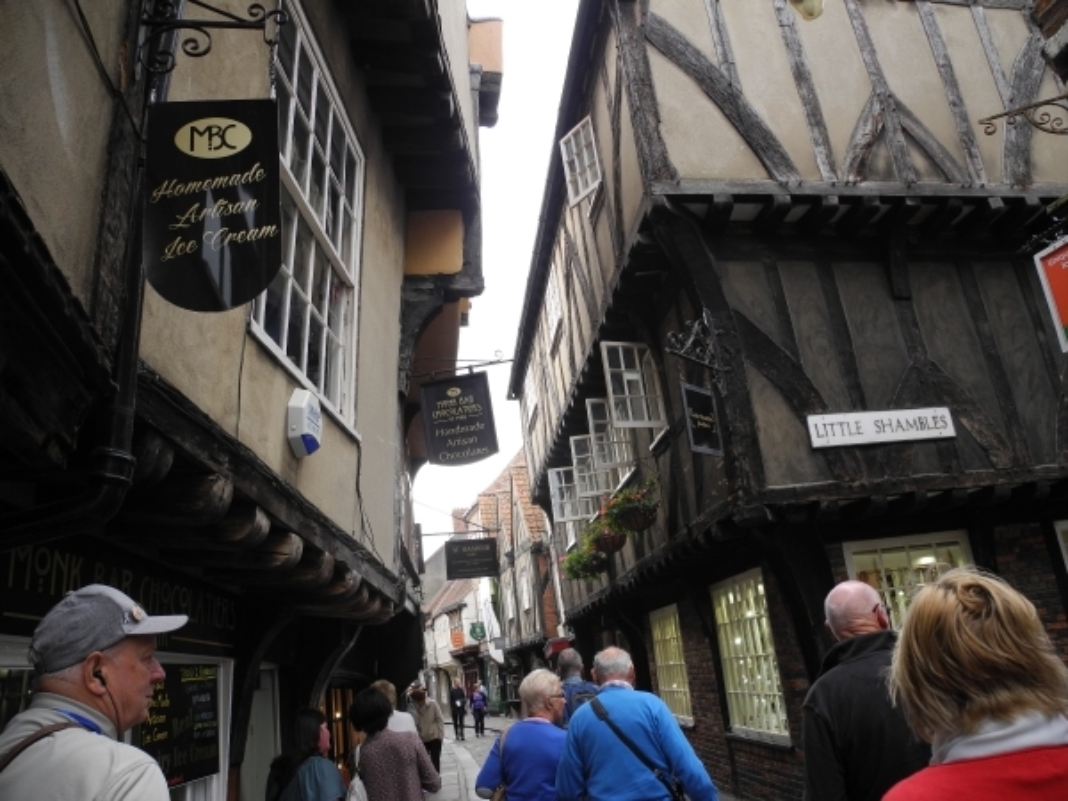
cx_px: 534
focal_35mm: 28
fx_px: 864
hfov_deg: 63.4
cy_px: 400
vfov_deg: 49.7
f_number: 2.8
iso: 100
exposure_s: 1/200
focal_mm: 6
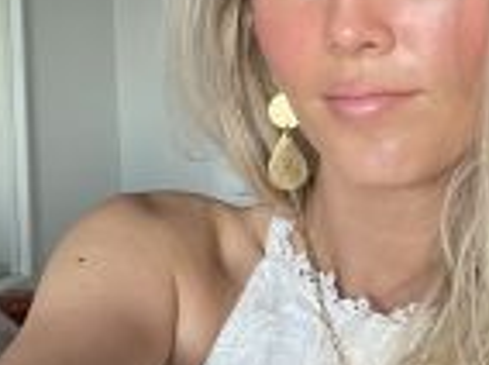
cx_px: 358
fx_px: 1029
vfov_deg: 19.9
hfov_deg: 26.4
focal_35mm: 73
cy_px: 84
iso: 125
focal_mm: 2.71
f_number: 2.2
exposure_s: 1/60
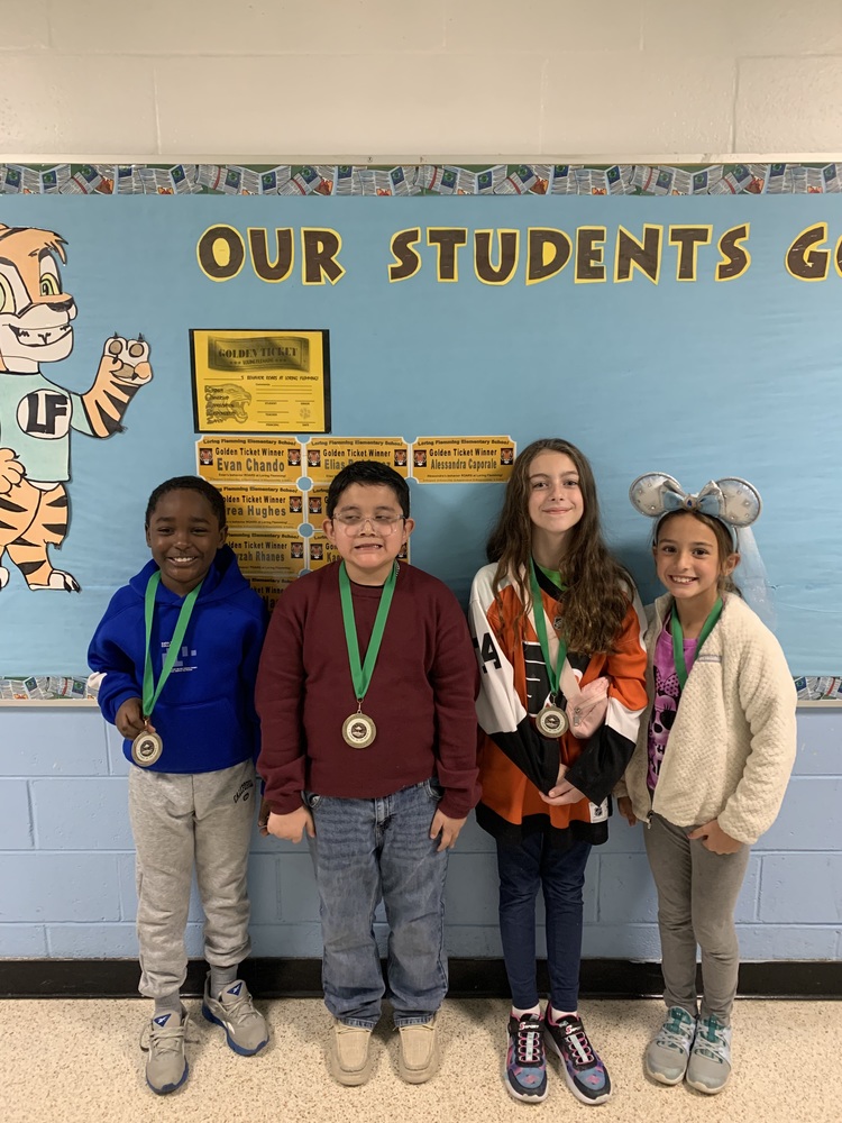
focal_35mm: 26
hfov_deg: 53.1
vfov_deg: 67.3
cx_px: 421
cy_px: 562
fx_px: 843
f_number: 1.8
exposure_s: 1/40
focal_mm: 4.25
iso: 250
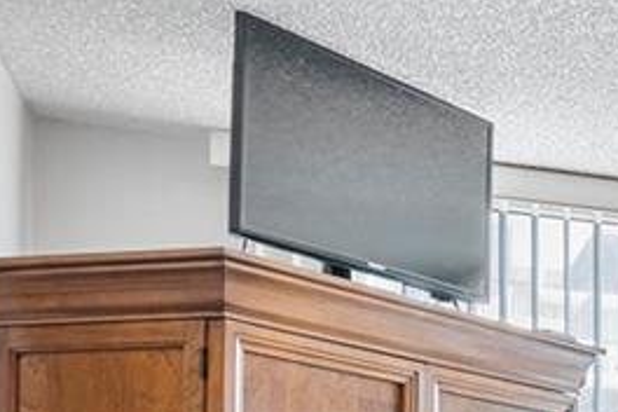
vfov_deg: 13.4
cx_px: 1398
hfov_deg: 14.9
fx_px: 1665
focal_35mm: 97
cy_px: 606
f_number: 8
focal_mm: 16
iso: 500
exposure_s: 1/6
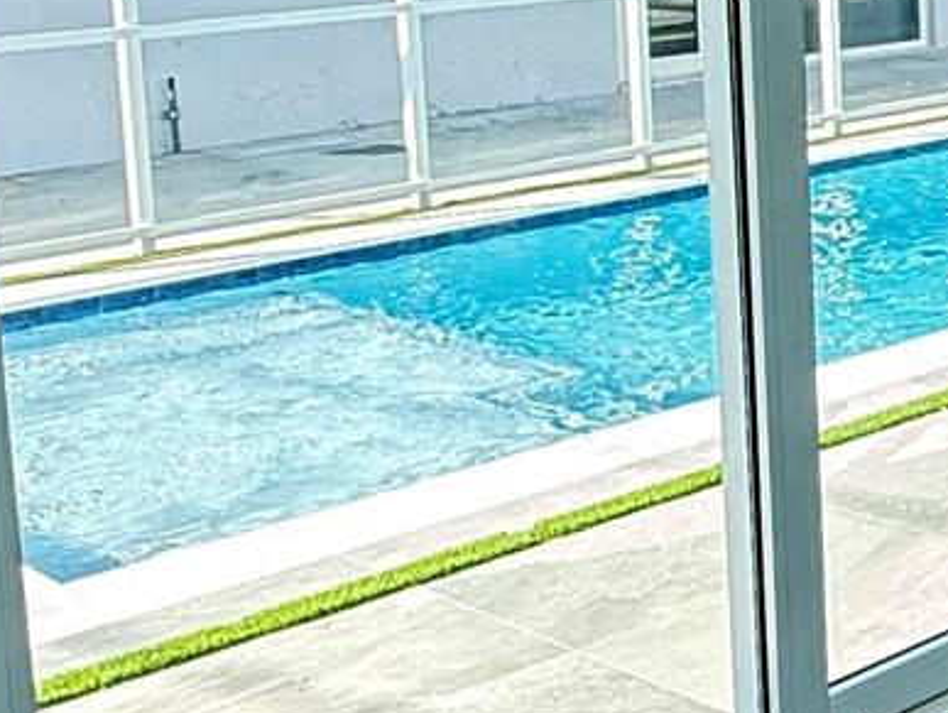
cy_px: 100
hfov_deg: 23.7
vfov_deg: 19.6
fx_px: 2028
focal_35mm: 74
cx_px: 1181
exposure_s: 1/99
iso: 100
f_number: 2.2
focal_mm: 2.22
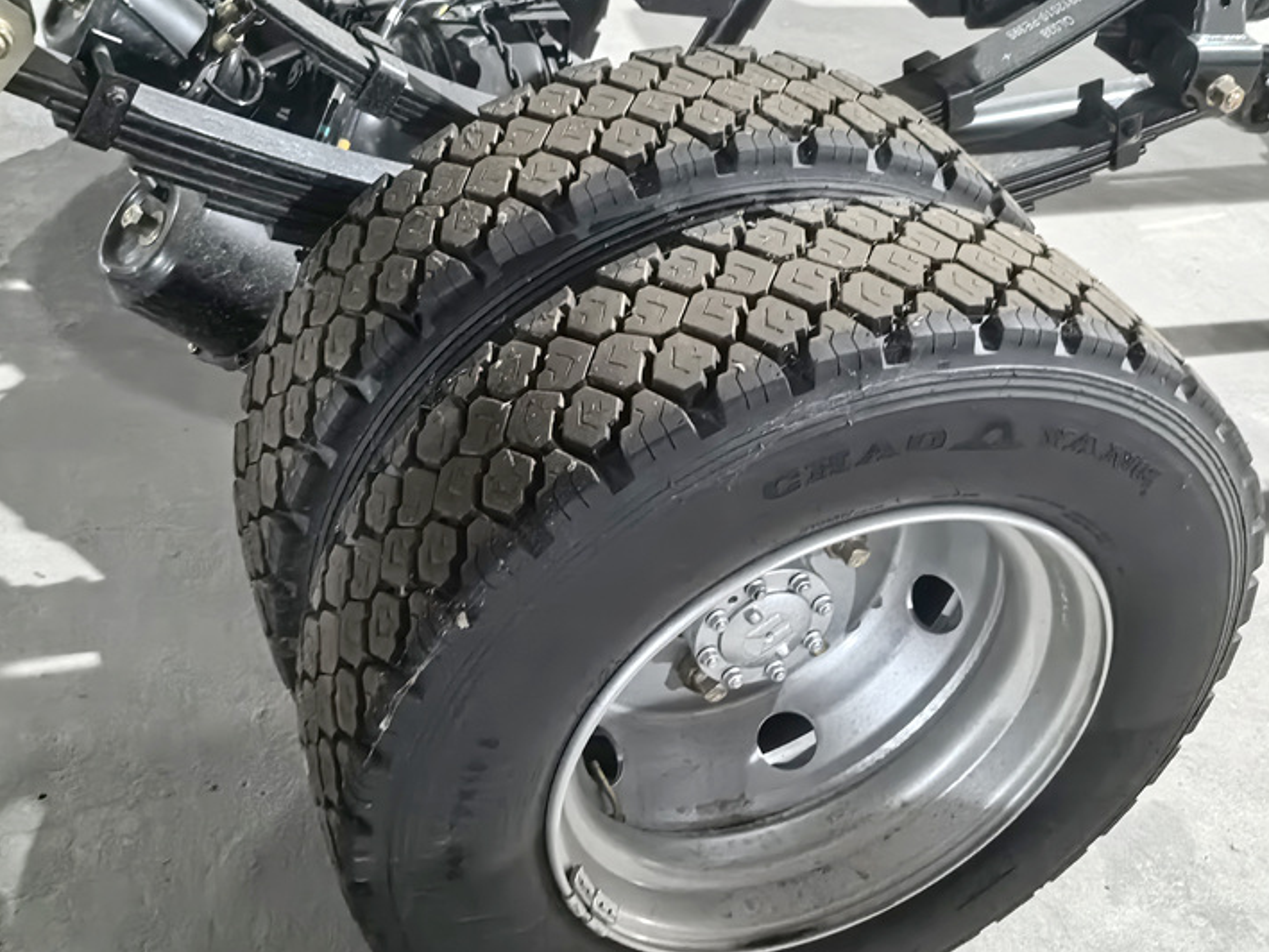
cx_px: 671
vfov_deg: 32.9
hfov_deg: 42.9
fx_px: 1613
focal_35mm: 44
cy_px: 489
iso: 1000
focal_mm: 5.75
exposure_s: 1/25
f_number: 1.4
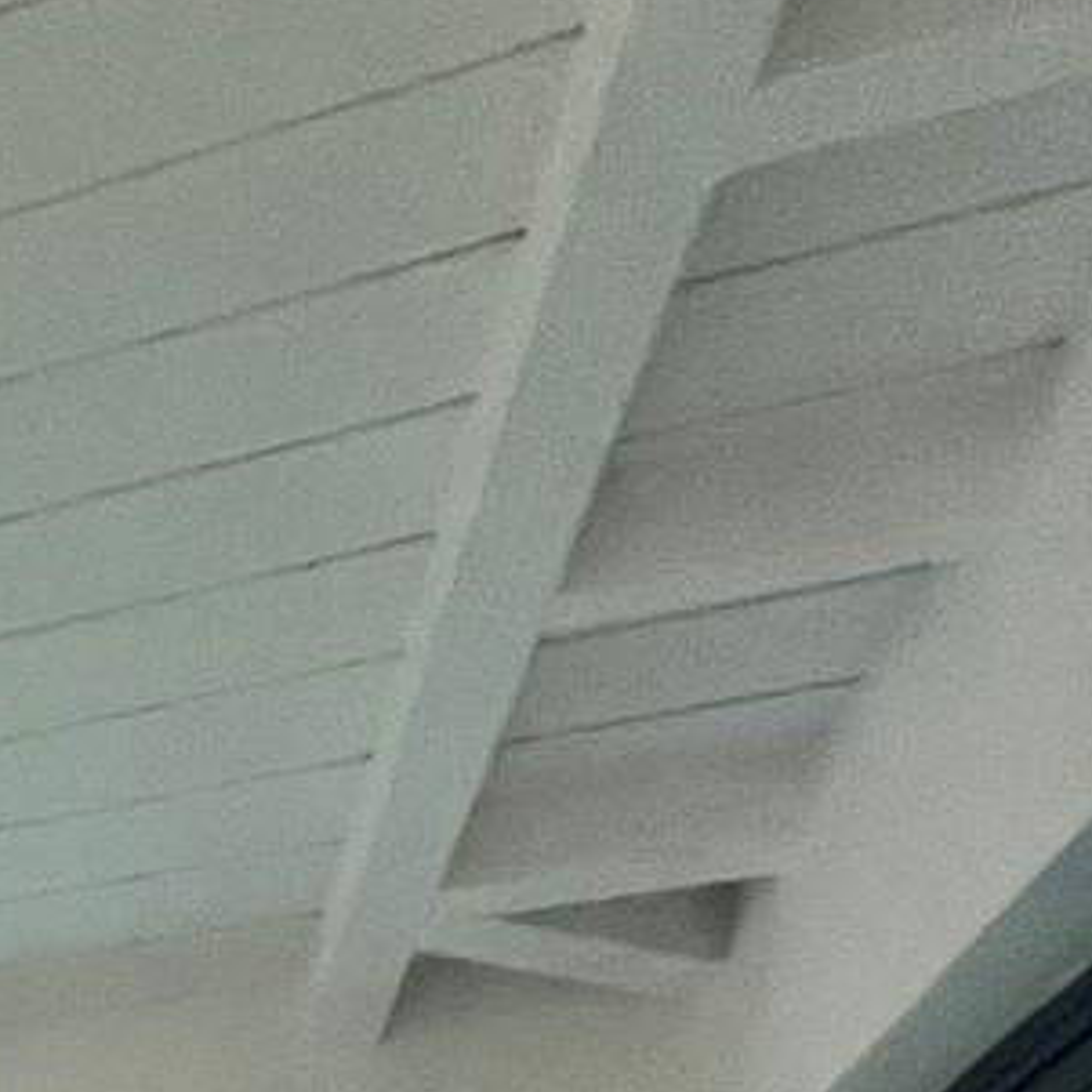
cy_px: 1945
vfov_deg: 20.4
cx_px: -1665
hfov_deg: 14.3
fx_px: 2177
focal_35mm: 61
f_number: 1.8
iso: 250
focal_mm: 1.57
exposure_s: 1/120
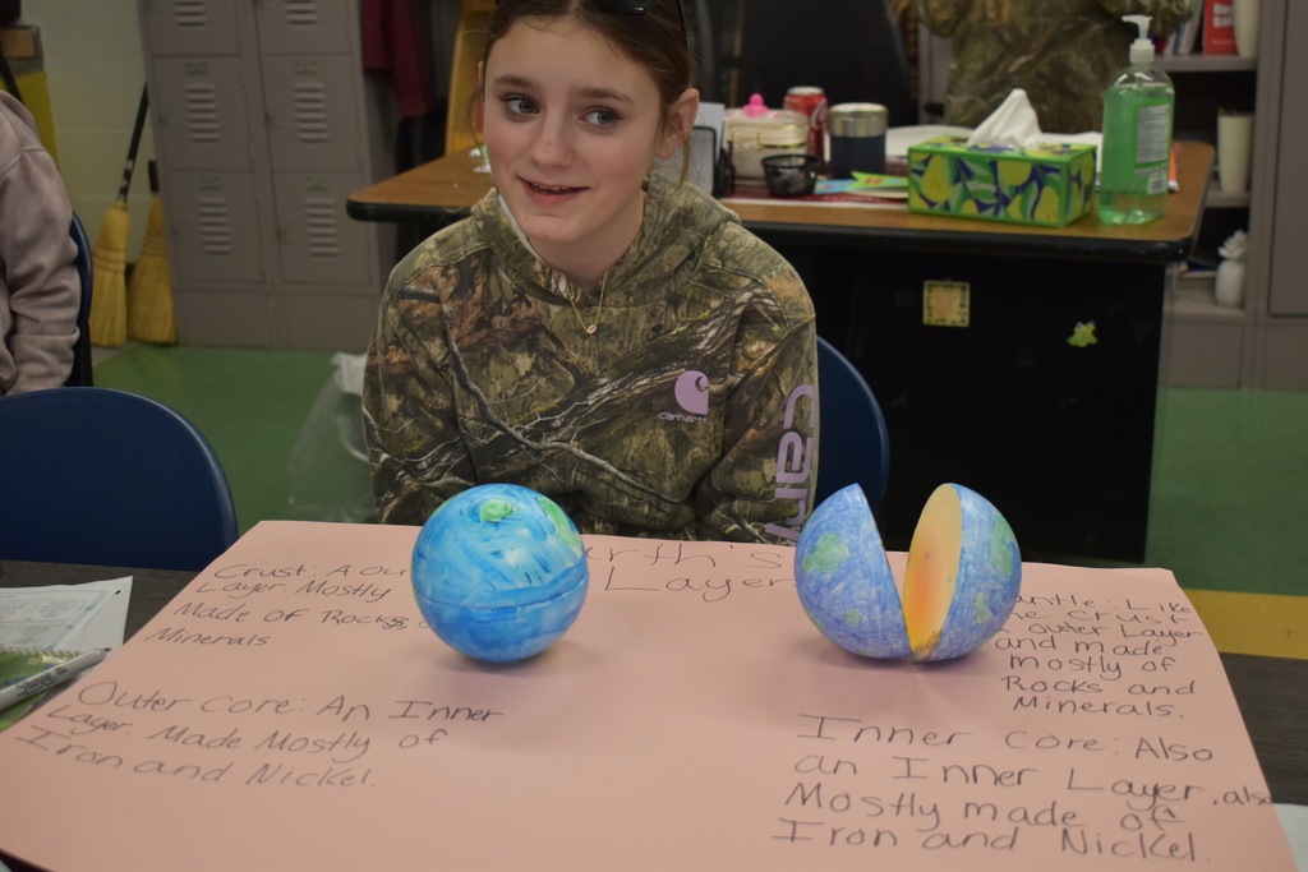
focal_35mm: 48
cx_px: 654
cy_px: 436
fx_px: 1744
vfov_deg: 28.1
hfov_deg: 41.1
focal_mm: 32
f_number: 4.5
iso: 900
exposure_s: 1/125
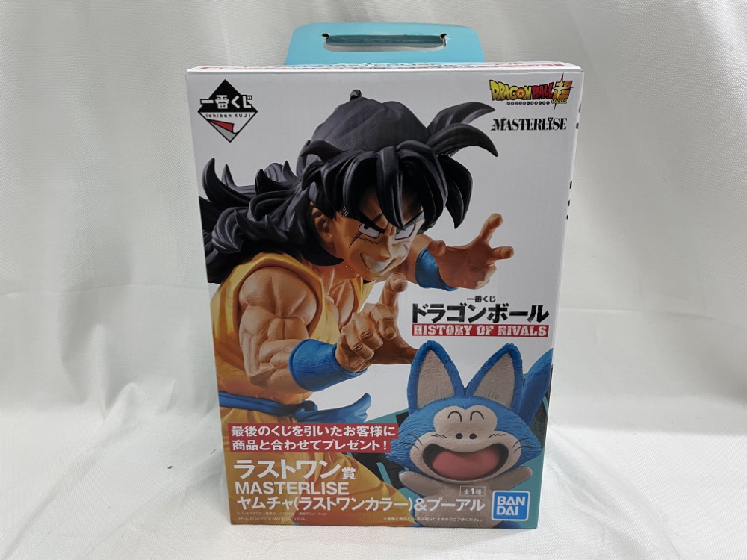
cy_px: 280
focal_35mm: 26
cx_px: 374
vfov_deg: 53.1
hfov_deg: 67.3
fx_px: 561
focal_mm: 4.2
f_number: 1.6
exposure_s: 1/50
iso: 80
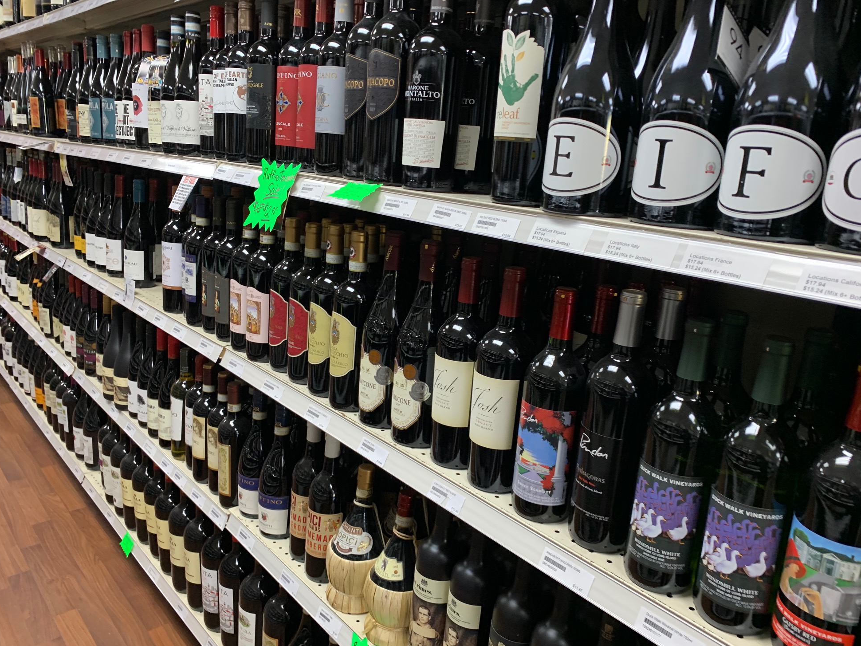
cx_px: 445
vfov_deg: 51.4
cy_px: 322
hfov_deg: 65.3
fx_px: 672
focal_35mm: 27
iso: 125
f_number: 1.8
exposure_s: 1/60
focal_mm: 4.25
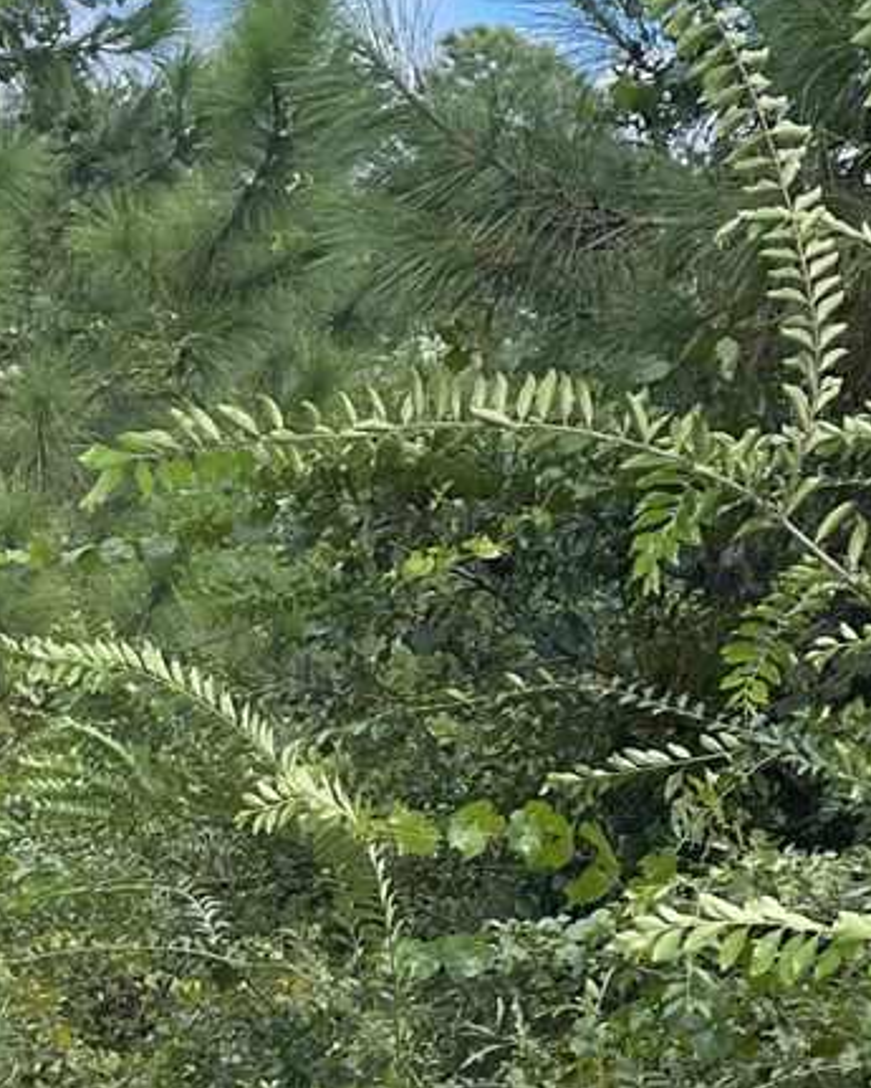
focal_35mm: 181
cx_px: -212
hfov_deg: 8.4
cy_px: 613
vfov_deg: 10.7
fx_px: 5830
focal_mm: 6
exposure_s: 1/940
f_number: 2
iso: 32
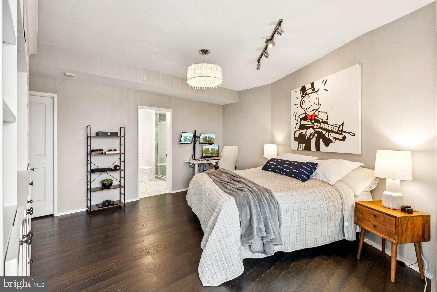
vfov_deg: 73.8
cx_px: 218
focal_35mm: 16
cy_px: 146
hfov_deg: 96.7
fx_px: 194
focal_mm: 16
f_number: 5
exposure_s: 1/125
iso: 2000
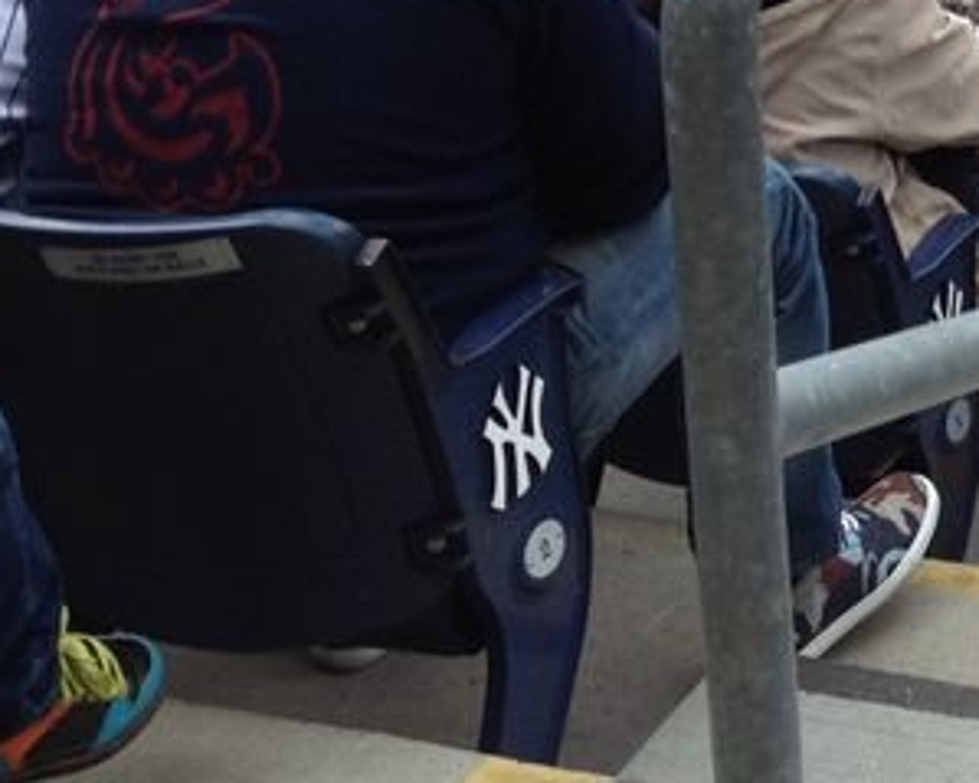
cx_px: 1487
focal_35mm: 117
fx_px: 3389
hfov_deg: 15.2
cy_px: -154
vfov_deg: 12.8
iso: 50
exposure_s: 1/415
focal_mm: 4.28
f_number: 2.4
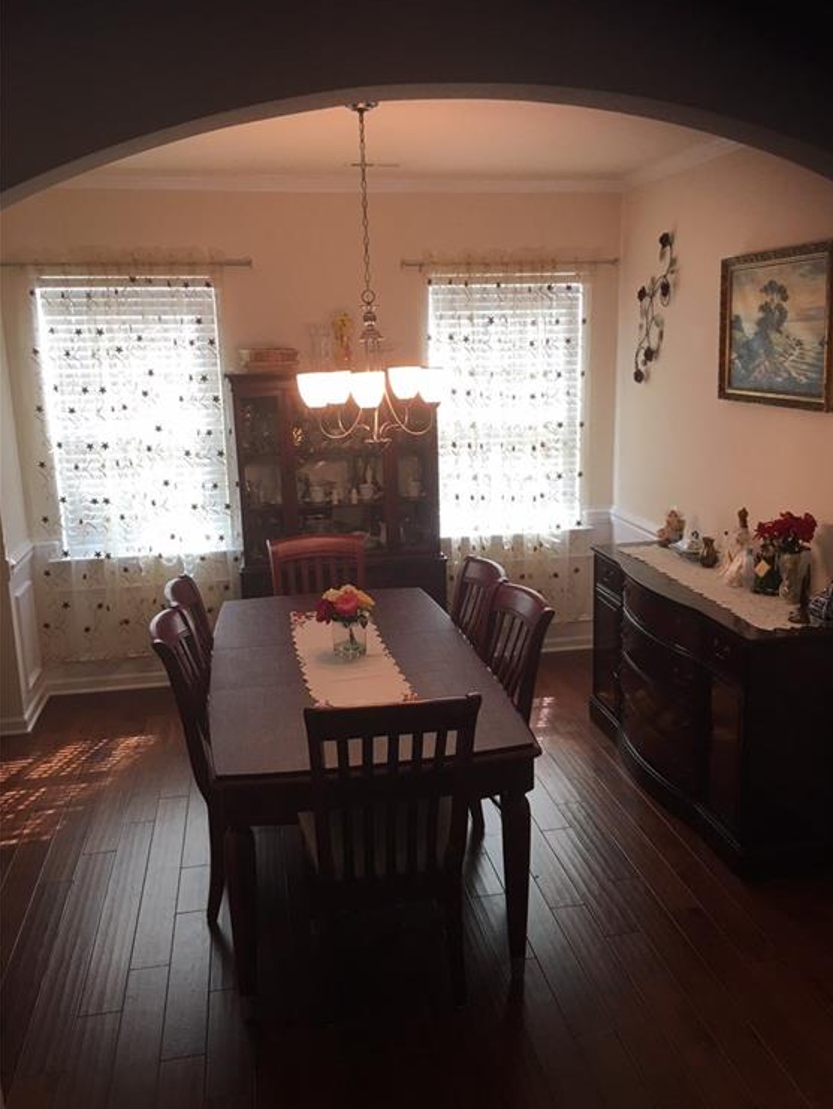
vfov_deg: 59.9
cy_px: 563
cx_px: 429
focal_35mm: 30
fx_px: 962
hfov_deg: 46.8
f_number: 2.2
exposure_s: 1/30
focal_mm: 4.15
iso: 25
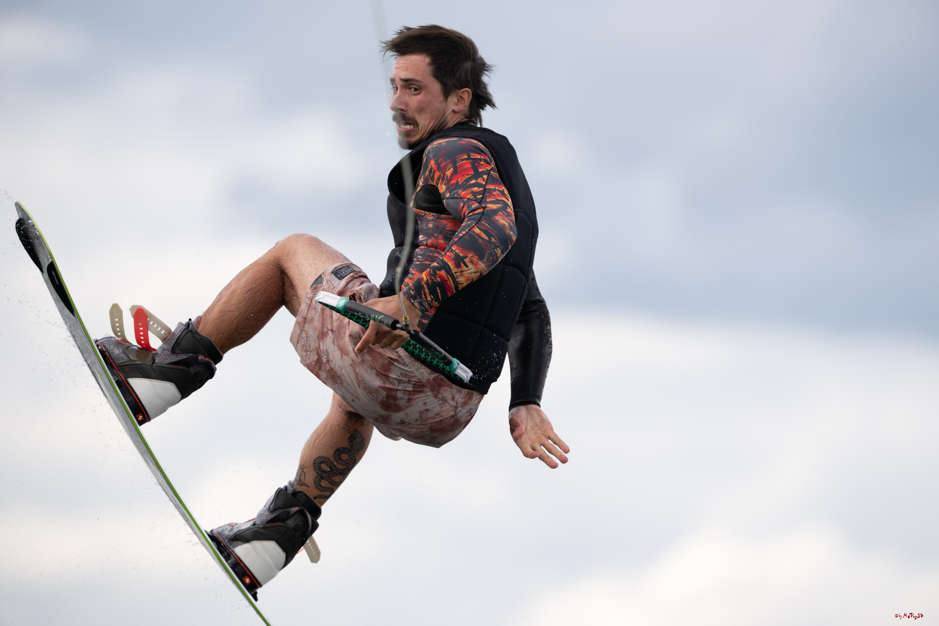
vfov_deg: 3.4
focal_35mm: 400
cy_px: 313
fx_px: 10433
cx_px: 470
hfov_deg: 5.2
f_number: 4.5
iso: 500
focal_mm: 400
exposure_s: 1/2500
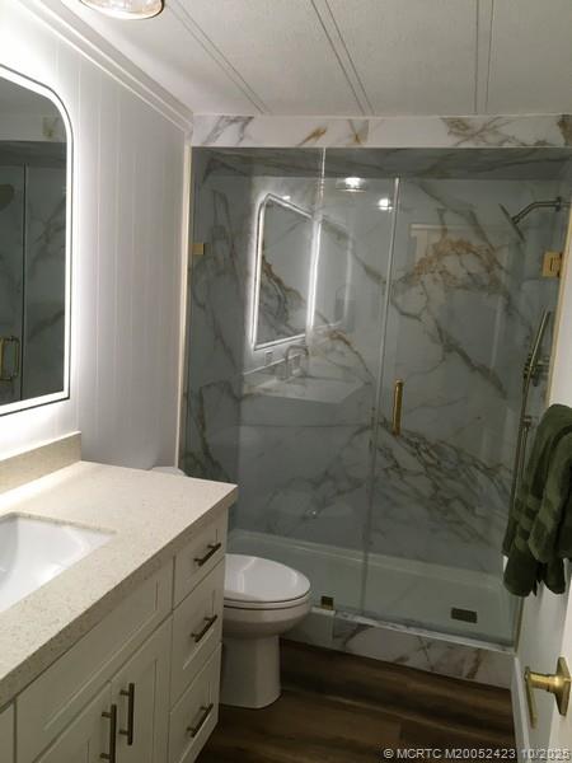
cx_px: 286
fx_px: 639
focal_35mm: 29
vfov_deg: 61.7
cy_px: 382
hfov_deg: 48.2
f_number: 2.2
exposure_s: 1/30
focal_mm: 4.15
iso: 32
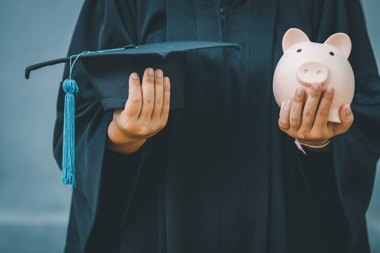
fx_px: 1520
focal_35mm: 144
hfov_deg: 14.3
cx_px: 190
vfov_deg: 9.5
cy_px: 126
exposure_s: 1/250
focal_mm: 96
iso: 200
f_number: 3.5
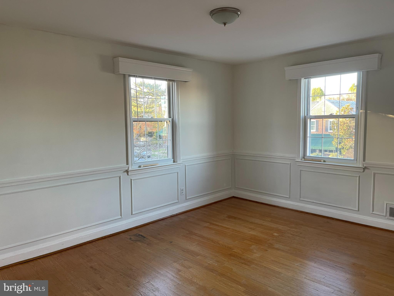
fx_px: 296
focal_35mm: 26
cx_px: 197
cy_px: 148
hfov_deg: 67.3
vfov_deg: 53.1
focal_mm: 5.1
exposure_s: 1/60
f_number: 1.6
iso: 100
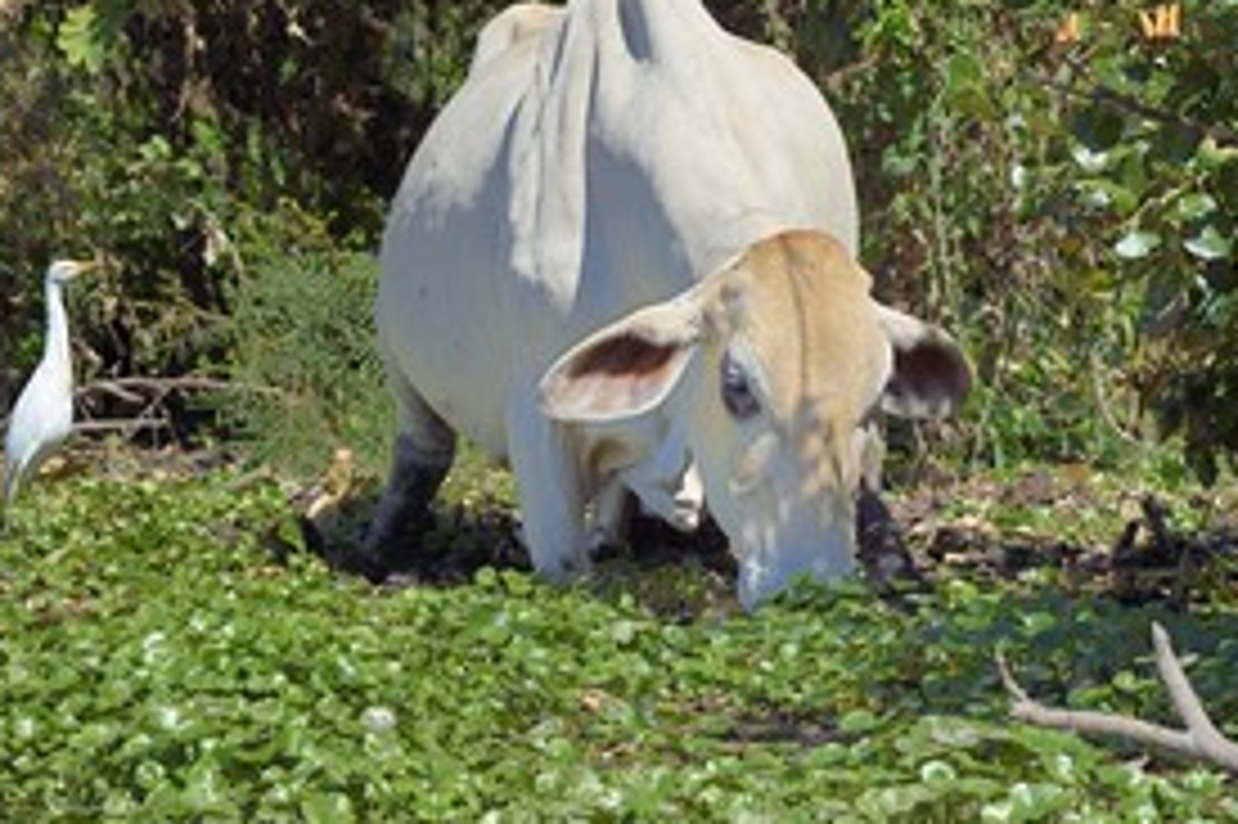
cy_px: 401
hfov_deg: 10.0
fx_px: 7080
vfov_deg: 6.7
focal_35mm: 206
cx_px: 464
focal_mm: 135
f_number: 13
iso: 400
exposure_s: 1/500
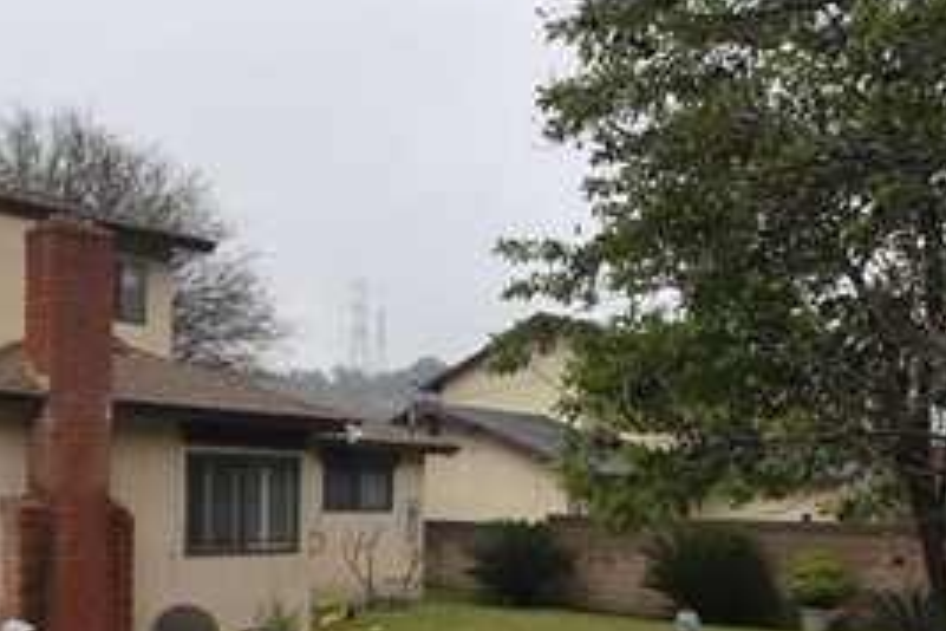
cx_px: 191
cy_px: 525
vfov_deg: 35.4
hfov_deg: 50.0
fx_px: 946
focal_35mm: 36
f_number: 5.6
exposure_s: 1/125
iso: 140
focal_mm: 10
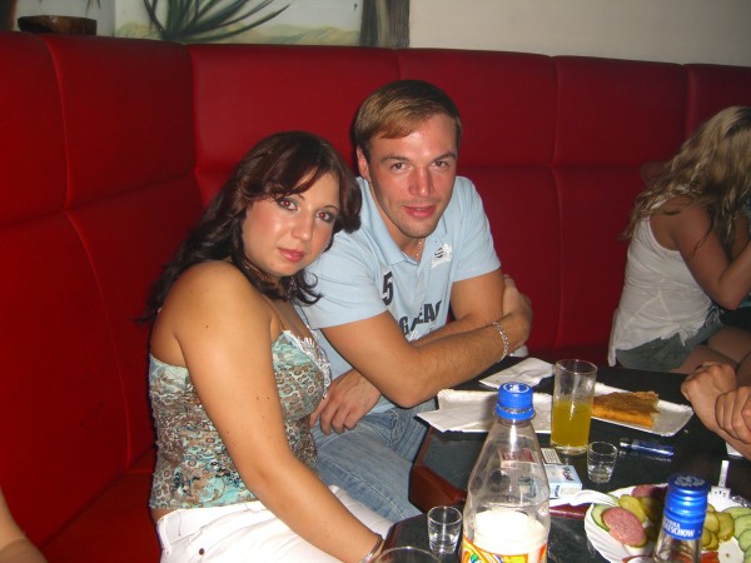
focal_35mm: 38
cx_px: 376
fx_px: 824
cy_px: 282
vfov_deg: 37.7
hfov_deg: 49.0
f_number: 2.8
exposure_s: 1/60
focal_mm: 7.9
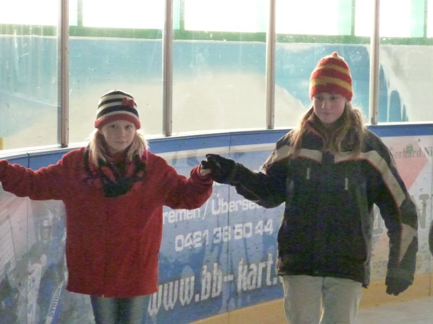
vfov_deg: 13.3
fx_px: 1388
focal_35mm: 111
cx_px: 216
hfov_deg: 17.7
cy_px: 162
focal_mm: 20.1
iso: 2500
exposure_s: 1/250
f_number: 3.5
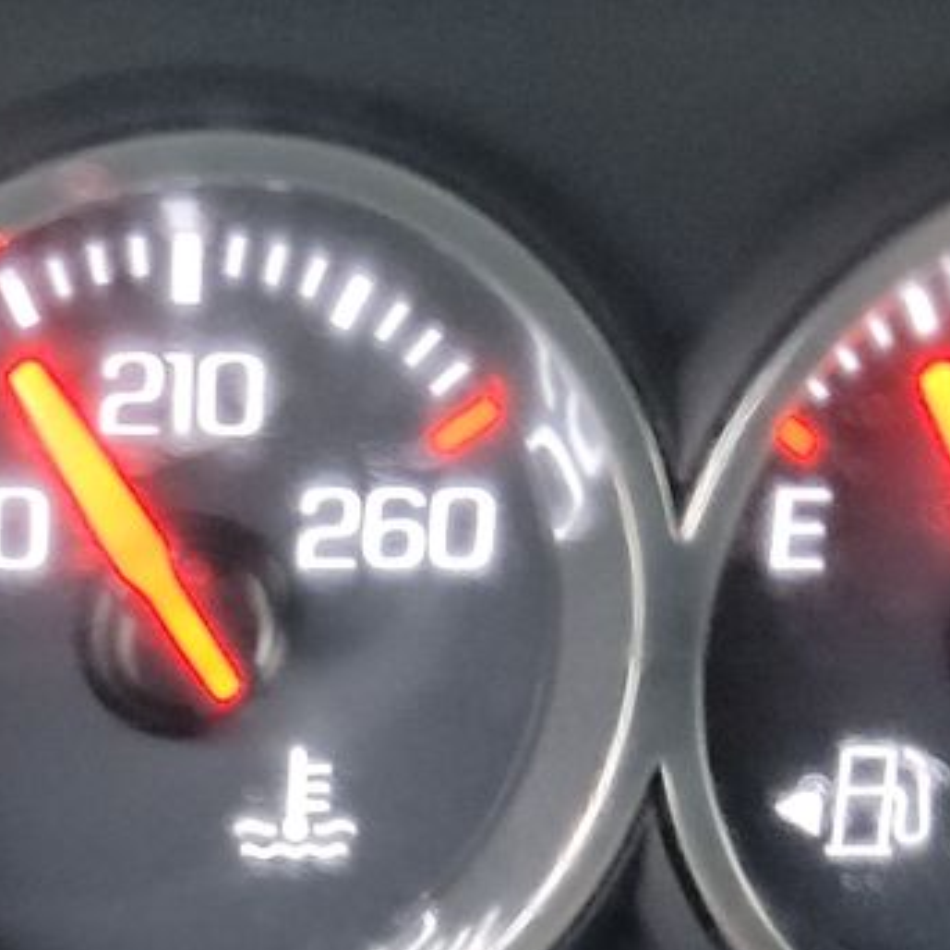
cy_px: 1504
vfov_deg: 15.9
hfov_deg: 17.1
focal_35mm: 99
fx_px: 3074
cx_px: -69
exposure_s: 1/59
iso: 1134
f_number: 1.8
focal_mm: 6.7
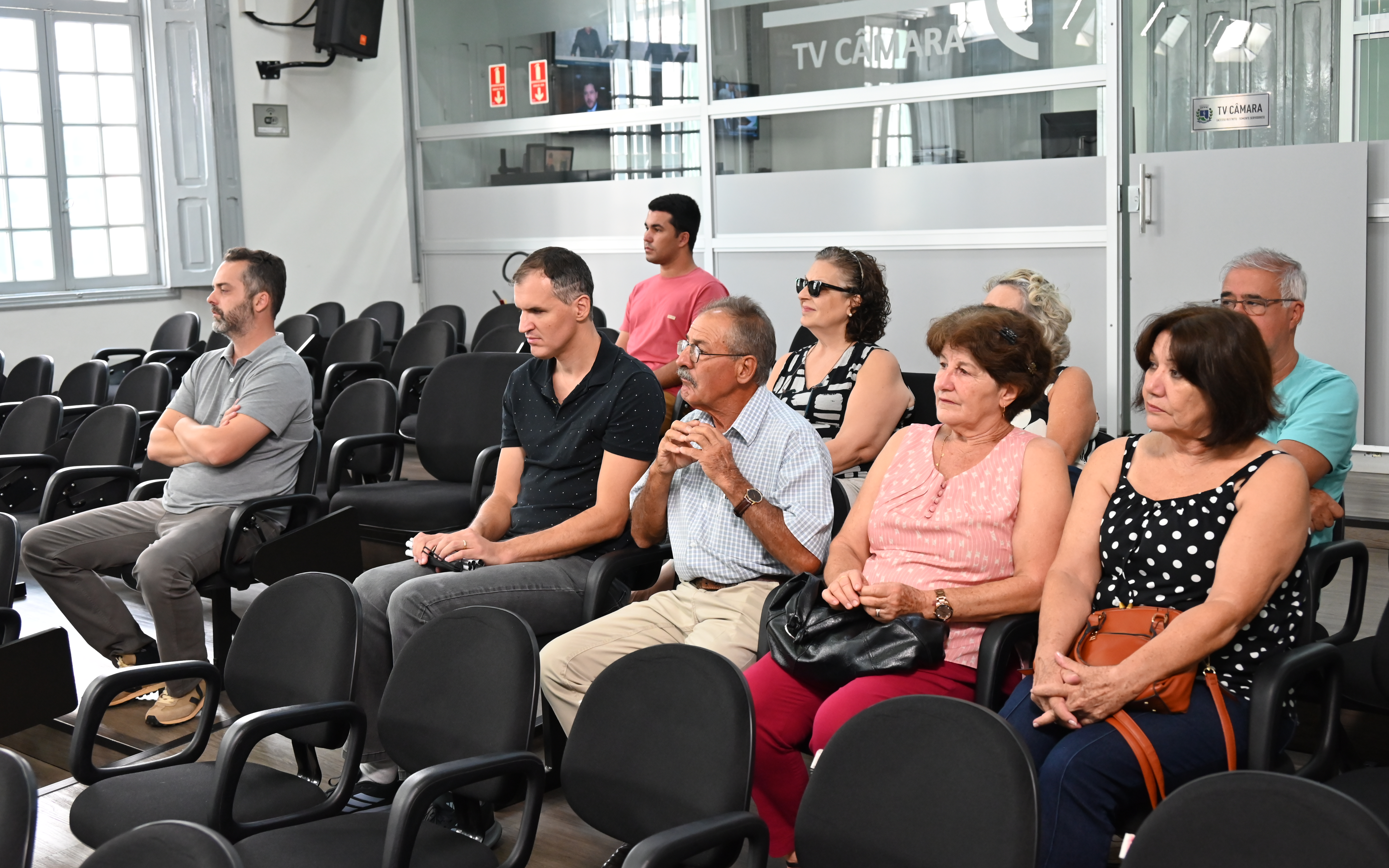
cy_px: 410
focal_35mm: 42
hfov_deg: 47.2
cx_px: 680
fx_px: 1590
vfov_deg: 30.5
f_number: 5
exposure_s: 1/125
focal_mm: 40
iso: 2200
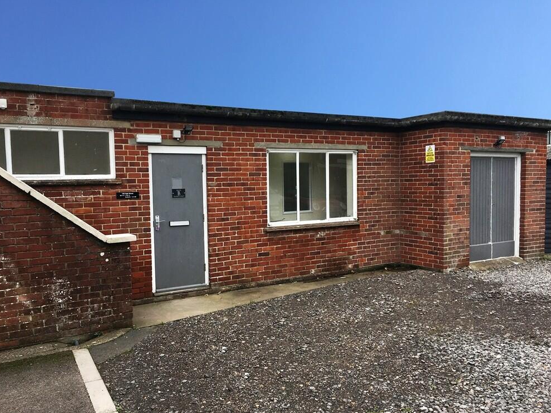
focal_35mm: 30
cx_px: 268
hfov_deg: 60.0
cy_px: 212
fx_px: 477
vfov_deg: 46.8
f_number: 2.2
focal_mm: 4.15
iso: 25
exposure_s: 1/620
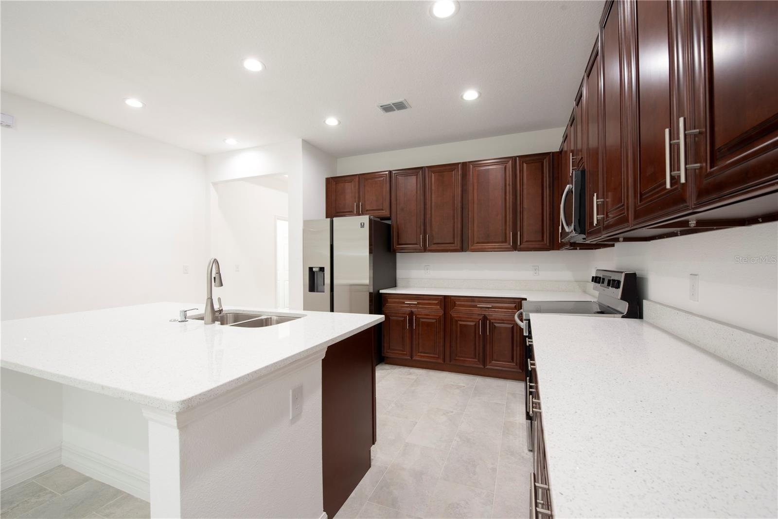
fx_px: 324
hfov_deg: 100.4
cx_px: 389
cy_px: 260
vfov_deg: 77.3
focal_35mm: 15
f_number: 10
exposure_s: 1/10
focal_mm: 15
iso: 500
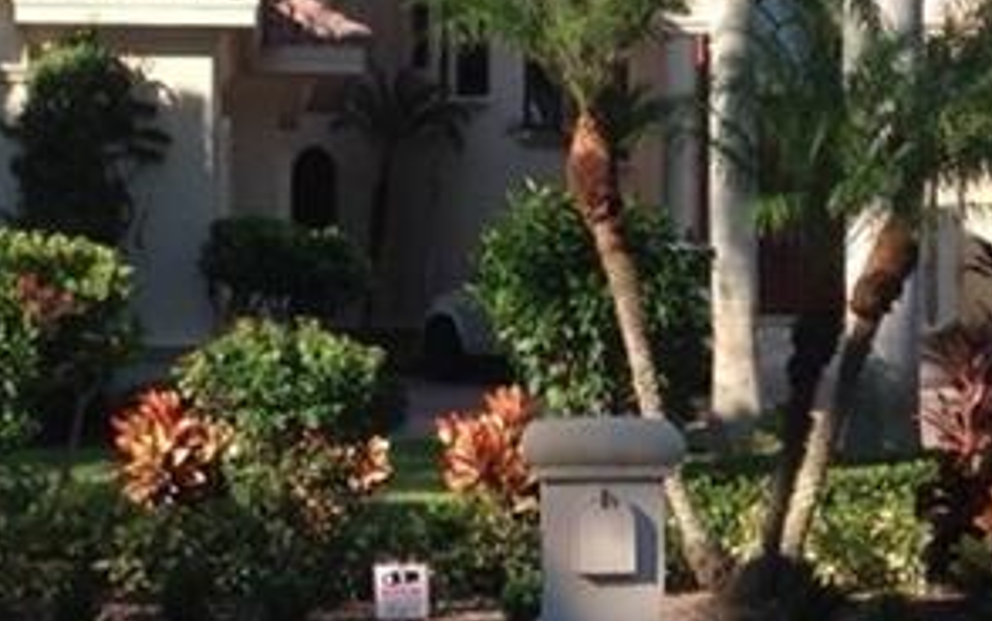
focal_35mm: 129
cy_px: 294
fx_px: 3489
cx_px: 614
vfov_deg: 10.2
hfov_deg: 16.2
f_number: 2.4
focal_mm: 4.28
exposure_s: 1/916
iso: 50
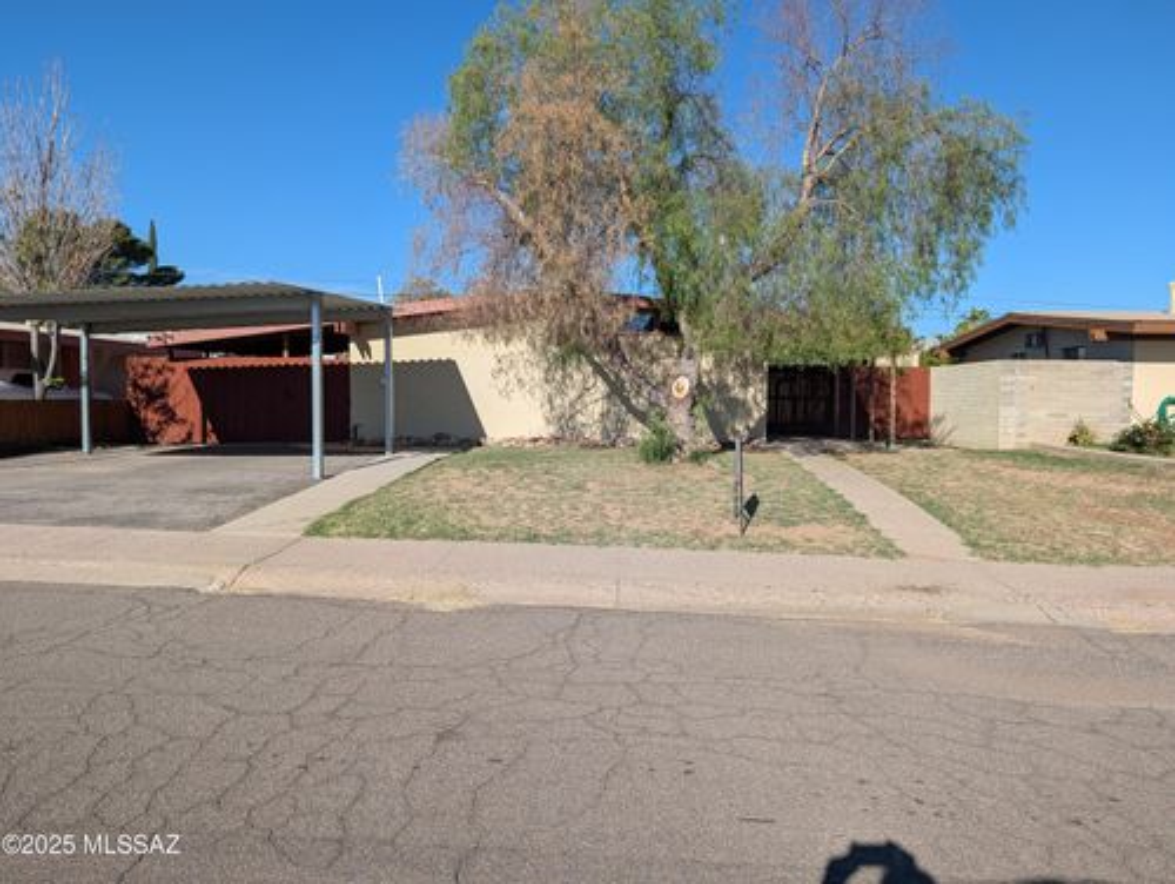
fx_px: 815
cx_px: 588
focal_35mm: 24
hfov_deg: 71.5
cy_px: 442
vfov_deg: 56.9
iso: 21
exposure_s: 1/1577
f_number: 1.68
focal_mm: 6.9
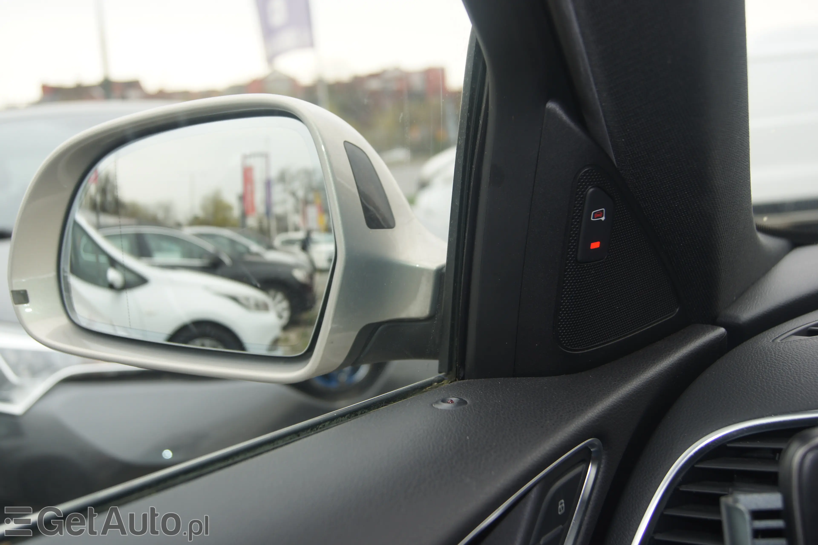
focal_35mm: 39
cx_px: 409
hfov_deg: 49.6
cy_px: 272
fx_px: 886
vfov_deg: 34.2
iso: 100
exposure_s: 1/80
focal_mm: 26
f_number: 5
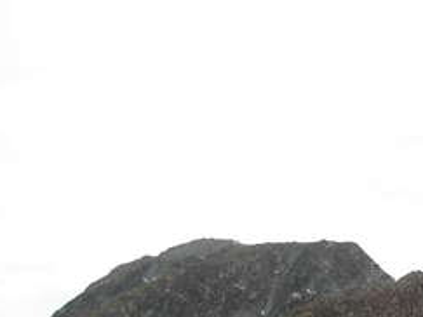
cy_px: 319
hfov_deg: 19.7
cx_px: 500
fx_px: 1148
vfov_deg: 15.4
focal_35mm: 94
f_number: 2.9
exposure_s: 1/745
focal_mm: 6.3
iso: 79
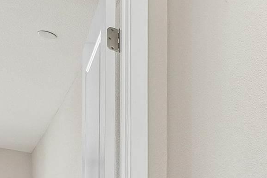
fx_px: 594
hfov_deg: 19.8
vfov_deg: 14.9
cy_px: 323
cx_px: 459
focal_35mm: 80
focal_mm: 15
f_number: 8
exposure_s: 1/25
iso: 400
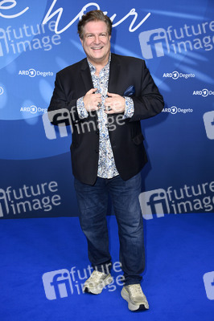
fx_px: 447
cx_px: 107
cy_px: 160
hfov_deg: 26.9
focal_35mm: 50
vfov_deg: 39.6
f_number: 5.6
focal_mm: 50
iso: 1000
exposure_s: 1/250
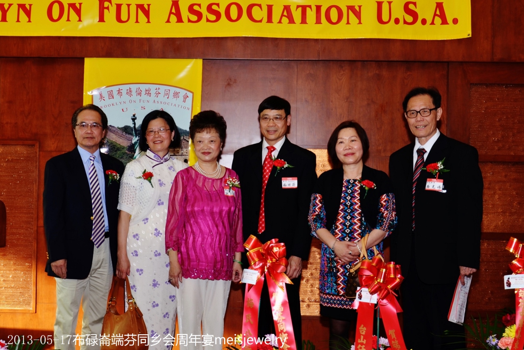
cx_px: 262
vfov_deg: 35.5
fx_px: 546
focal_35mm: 38
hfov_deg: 51.3
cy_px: 175
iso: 200
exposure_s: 1/60
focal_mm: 25
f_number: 8
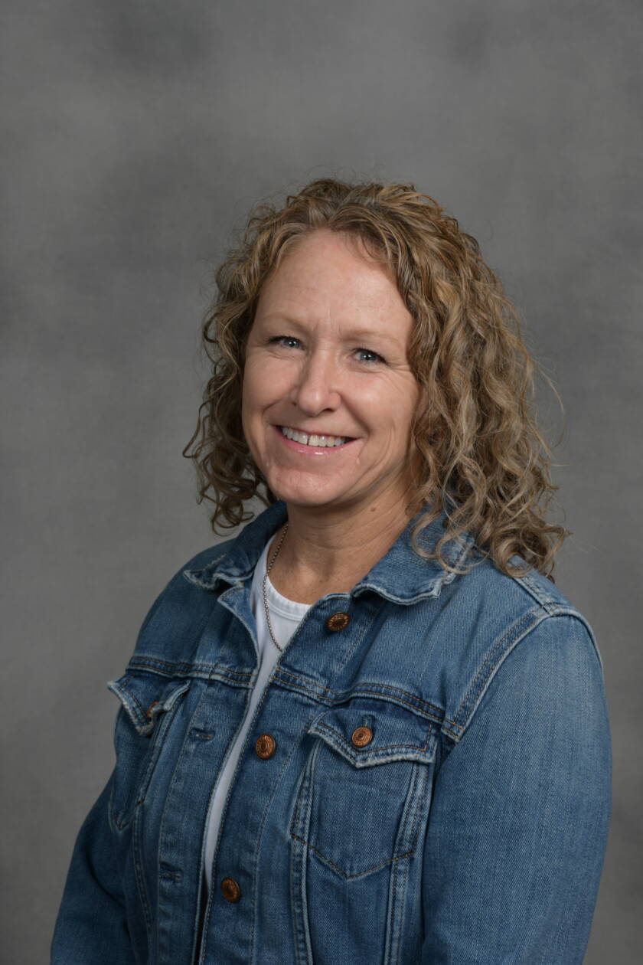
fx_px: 2813
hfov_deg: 13.0
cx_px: 322
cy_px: 482
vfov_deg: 19.5
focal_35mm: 105
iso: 100
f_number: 11
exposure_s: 1/125
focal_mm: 70
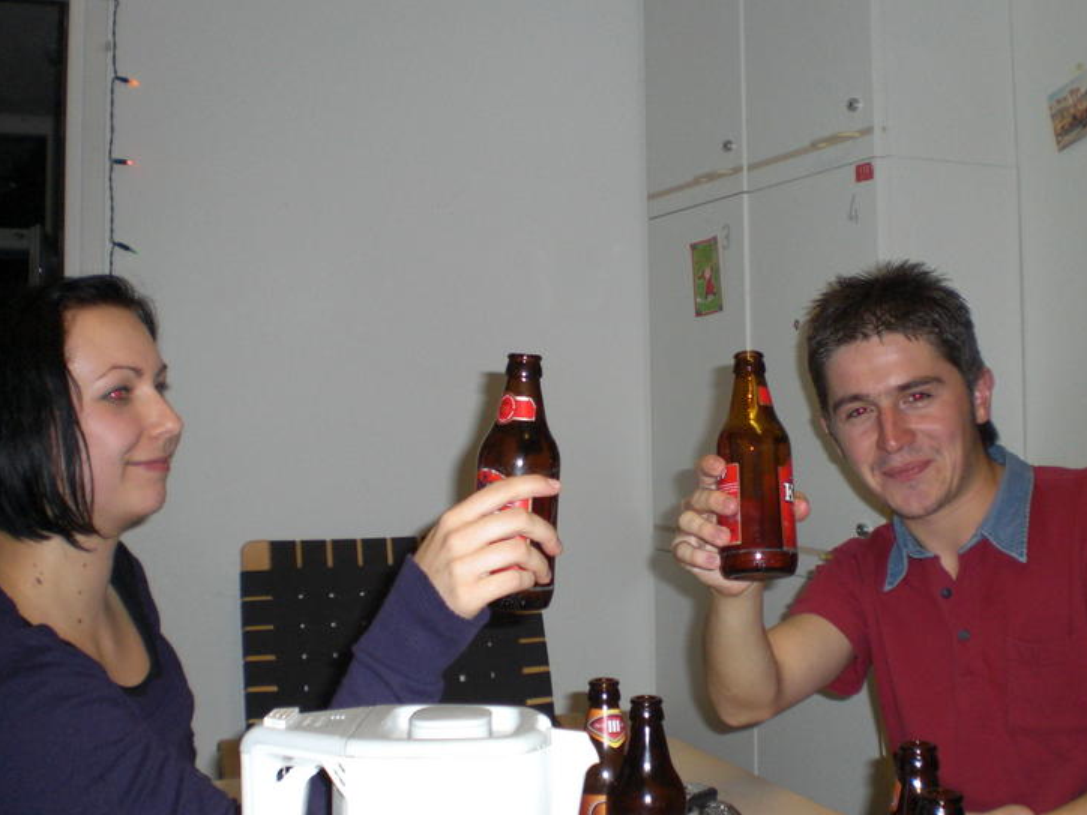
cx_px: 574
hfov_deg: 44.8
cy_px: 389
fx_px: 1319
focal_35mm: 42
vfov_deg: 34.3
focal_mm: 6.3
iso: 200
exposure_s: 1/60
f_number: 3.1
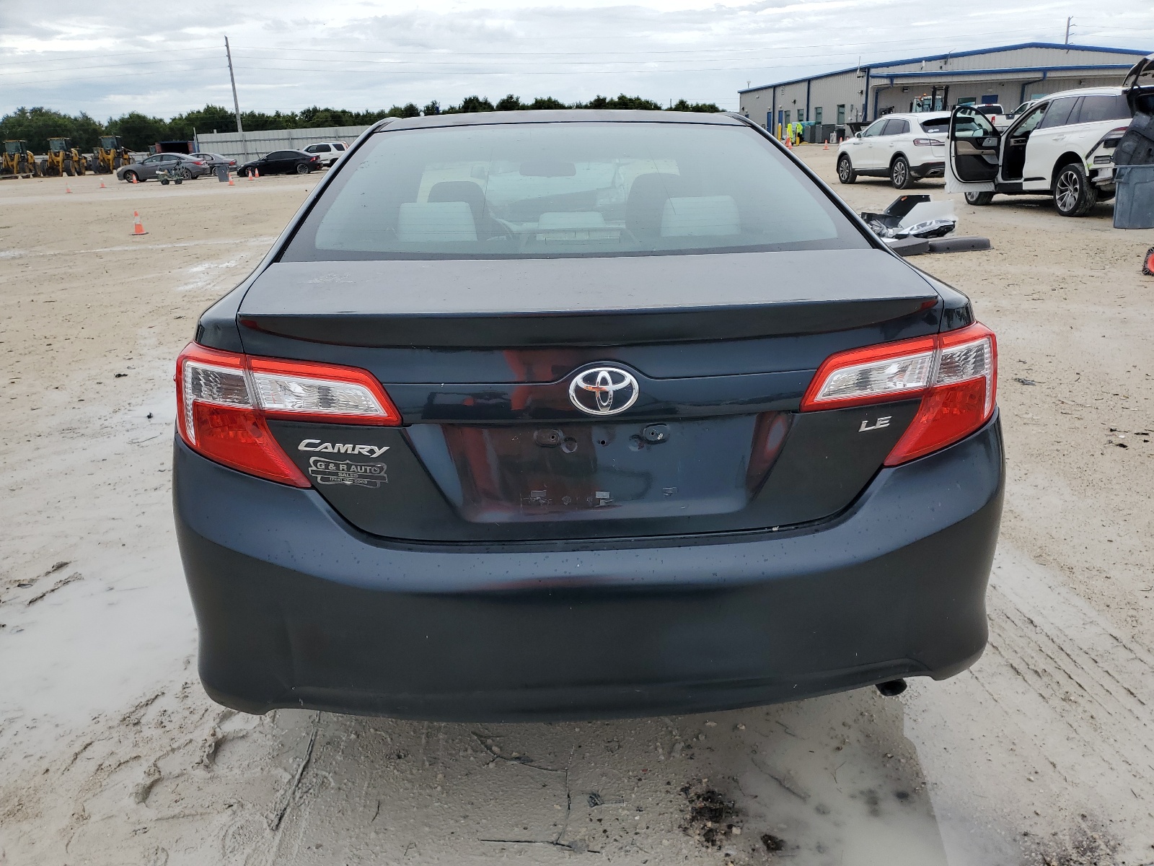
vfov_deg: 53.1
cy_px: 433
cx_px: 577
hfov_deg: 67.3
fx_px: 867
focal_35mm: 26
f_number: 1.5
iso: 50
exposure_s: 1/2500
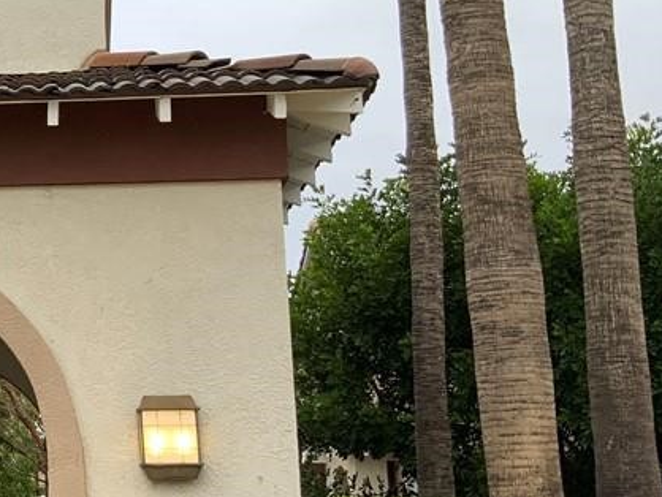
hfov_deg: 24.8
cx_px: -131
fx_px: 1359
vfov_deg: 20.7
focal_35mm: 71
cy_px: 218
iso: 16
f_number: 1.8
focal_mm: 3
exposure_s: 1/120
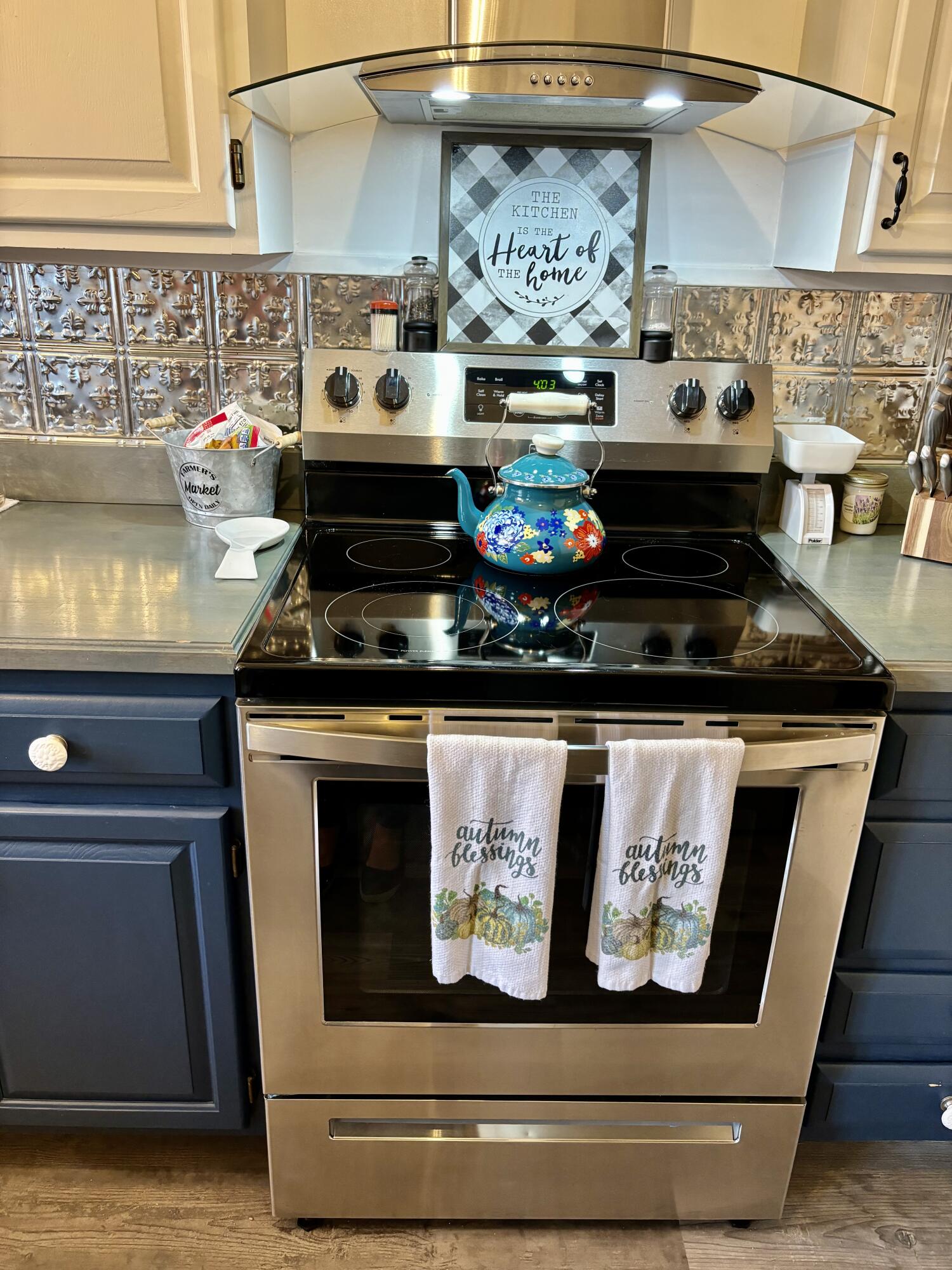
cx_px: 476
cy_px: 635
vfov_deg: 67.3
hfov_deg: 53.1
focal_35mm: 26
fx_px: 953
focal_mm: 5.96
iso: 250
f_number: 1.6
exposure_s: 1/60
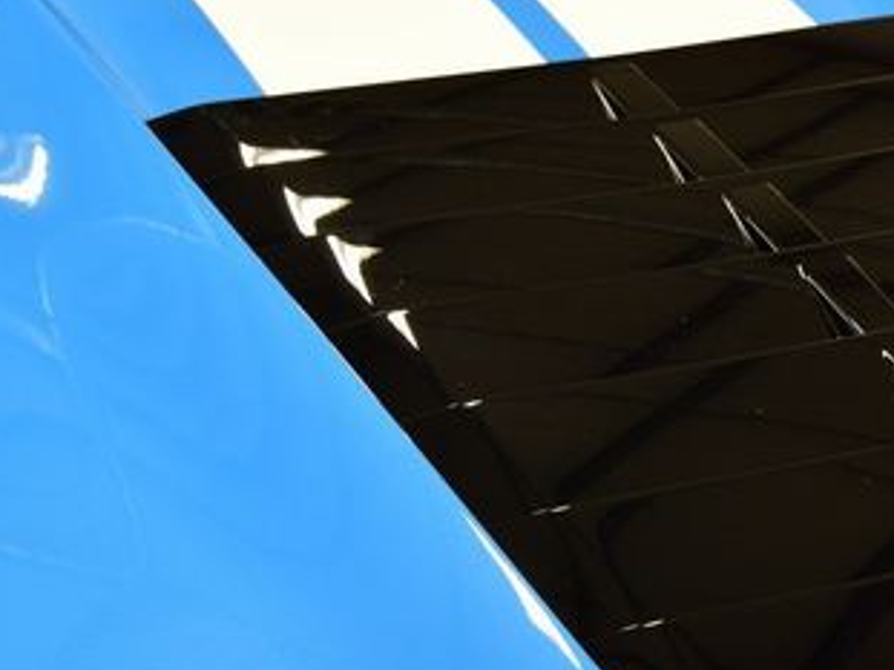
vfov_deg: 14.6
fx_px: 2607
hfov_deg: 19.0
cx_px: 860
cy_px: 444
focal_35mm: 101
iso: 400
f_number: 6.3
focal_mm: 34
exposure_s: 1/20
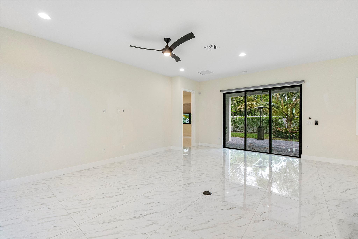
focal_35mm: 15
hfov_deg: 100.4
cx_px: 179
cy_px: 120
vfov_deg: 77.3
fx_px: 149
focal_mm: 10
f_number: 8
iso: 800
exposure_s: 1/125
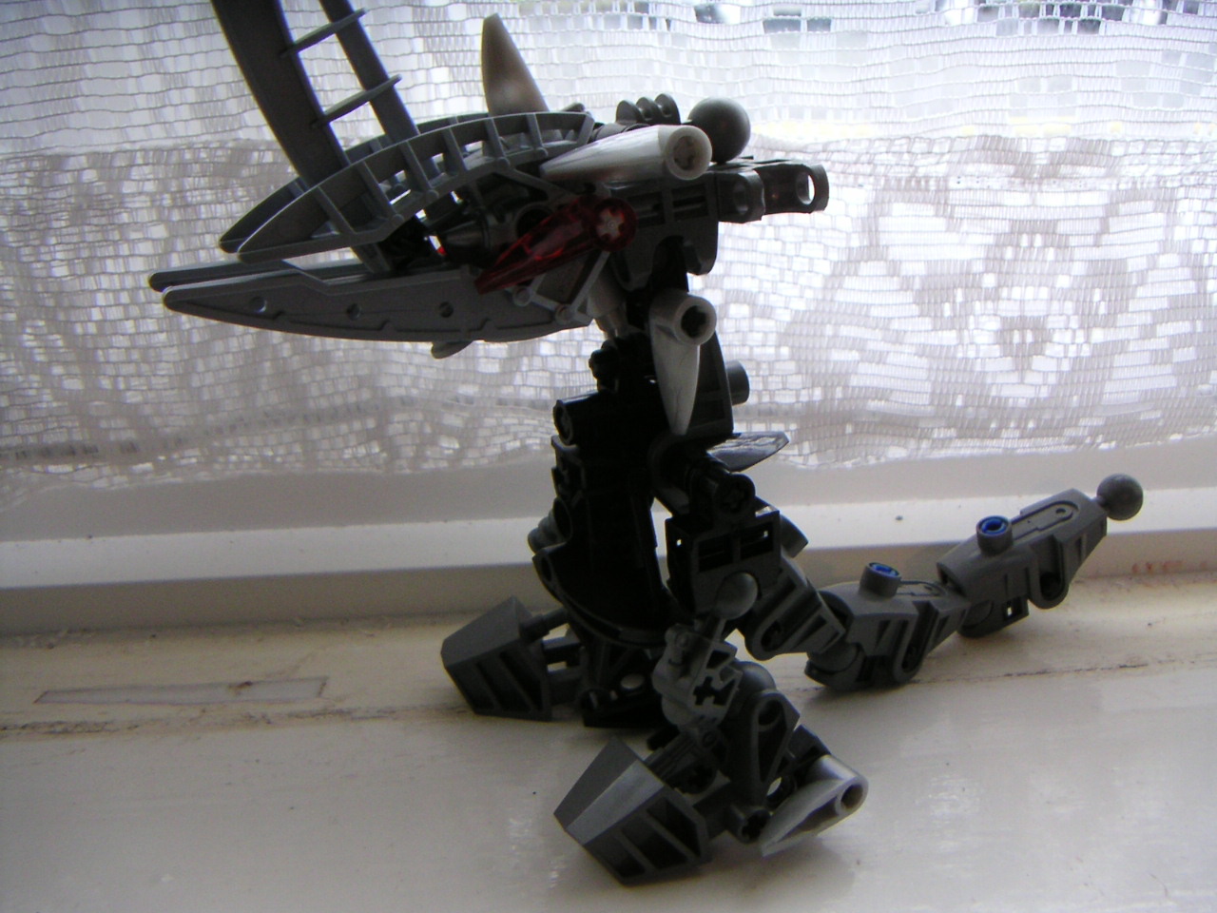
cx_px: 608
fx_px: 1301
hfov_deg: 50.1
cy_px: 456
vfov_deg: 38.7
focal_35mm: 37
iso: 125
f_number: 2.8
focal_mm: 4.8
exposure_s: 1/45
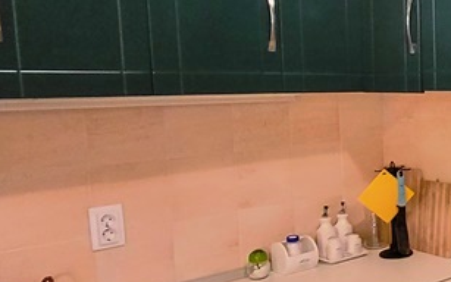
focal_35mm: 46
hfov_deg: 34.8
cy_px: 137
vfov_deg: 28.0
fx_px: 565
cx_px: 539
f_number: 2.2
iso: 640
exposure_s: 1/33
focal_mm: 1.74
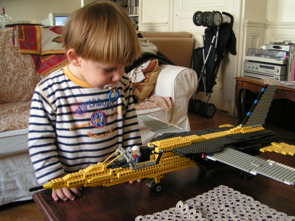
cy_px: 110
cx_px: 148
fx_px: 324
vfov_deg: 37.7
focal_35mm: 38
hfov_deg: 49.0
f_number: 2.8
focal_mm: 5.8
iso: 200
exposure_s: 1/30
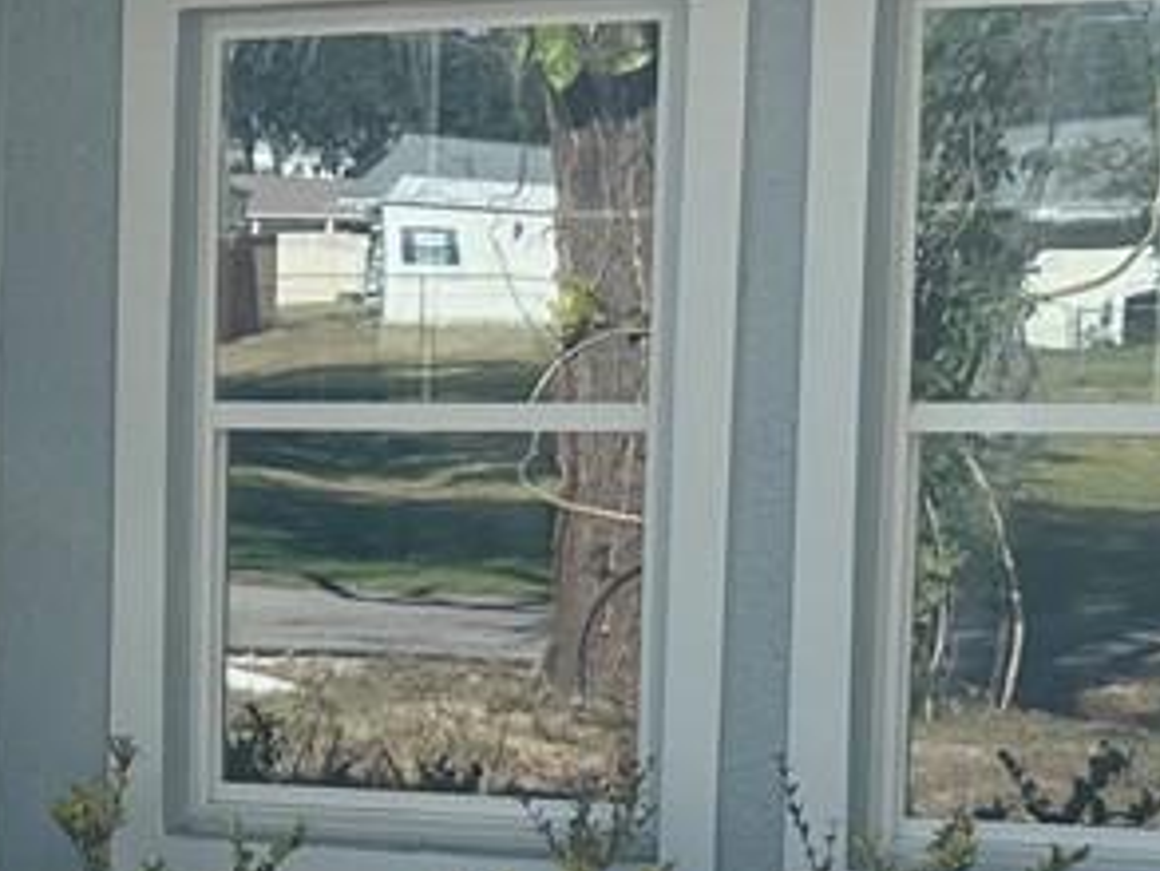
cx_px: -689
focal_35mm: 131
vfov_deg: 11.3
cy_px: 772
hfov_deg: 13.9
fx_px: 4392
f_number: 1.78
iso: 80
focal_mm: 6.86
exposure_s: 1/1473
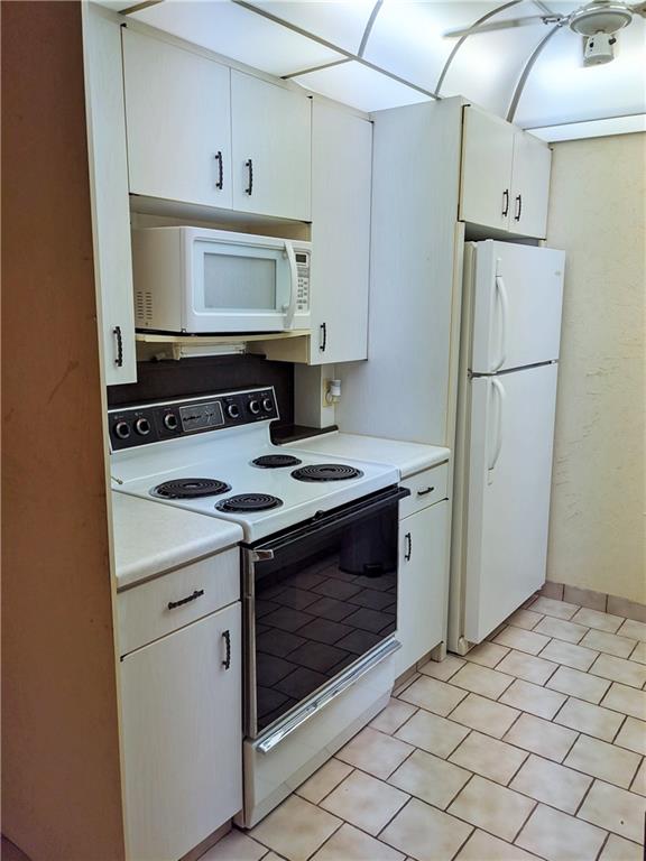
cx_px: 323
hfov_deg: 51.4
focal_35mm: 27
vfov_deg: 65.3
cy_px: 430
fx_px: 672
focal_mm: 4.38
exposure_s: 1/155
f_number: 1.73
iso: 57
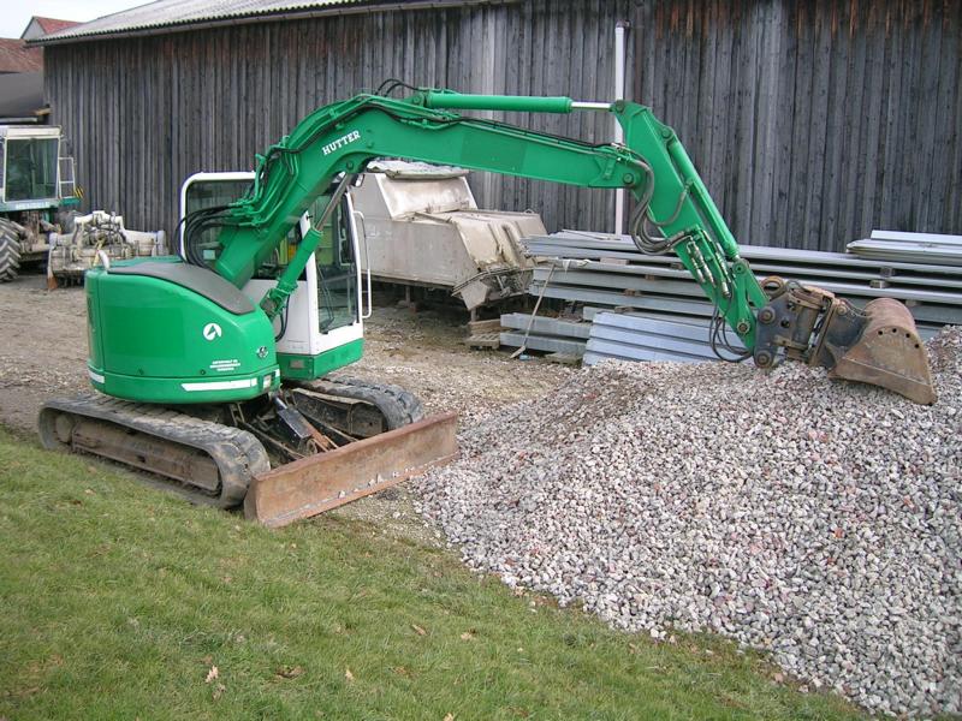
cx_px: 481
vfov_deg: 40.7
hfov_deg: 52.6
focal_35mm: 35
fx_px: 973
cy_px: 360
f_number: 2.8
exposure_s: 1/349
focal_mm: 5.4
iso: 50
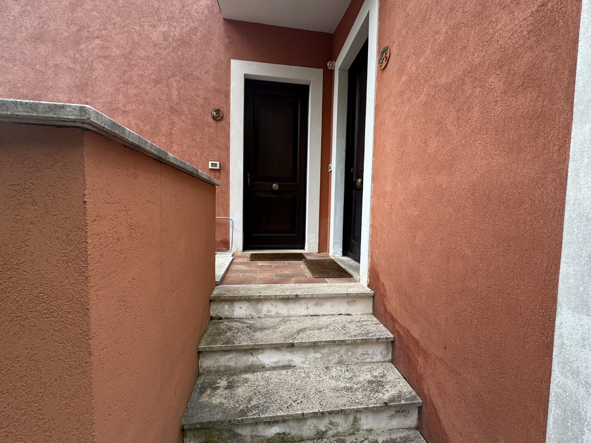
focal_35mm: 14
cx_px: 296
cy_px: 222
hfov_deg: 102.1
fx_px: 239
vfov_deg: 85.7
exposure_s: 1/99
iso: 40
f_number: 2.2
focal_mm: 2.22
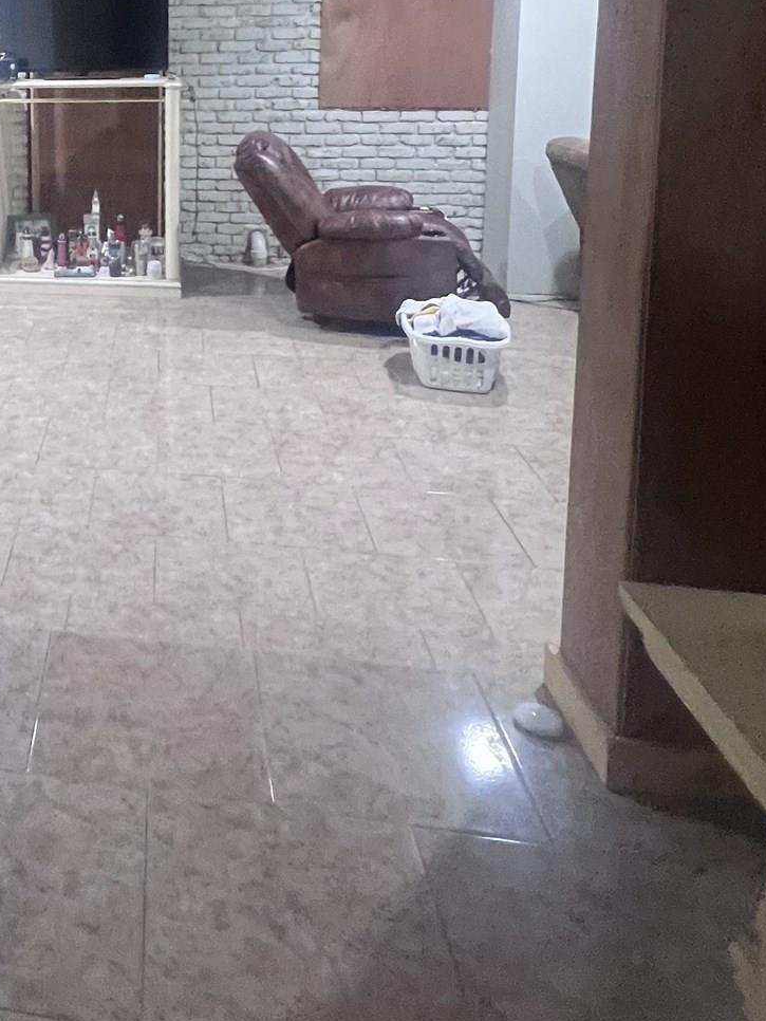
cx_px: -51
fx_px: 914
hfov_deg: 38.6
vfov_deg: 52.8
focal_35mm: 31
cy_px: 146
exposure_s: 1/60
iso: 500
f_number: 1.8
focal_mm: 1.57
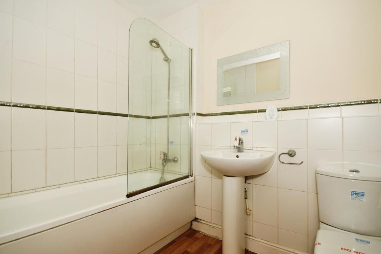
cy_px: 124
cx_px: 195
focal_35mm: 16
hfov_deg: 96.7
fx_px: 169
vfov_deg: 73.7
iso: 400
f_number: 8
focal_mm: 10
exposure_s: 1/15
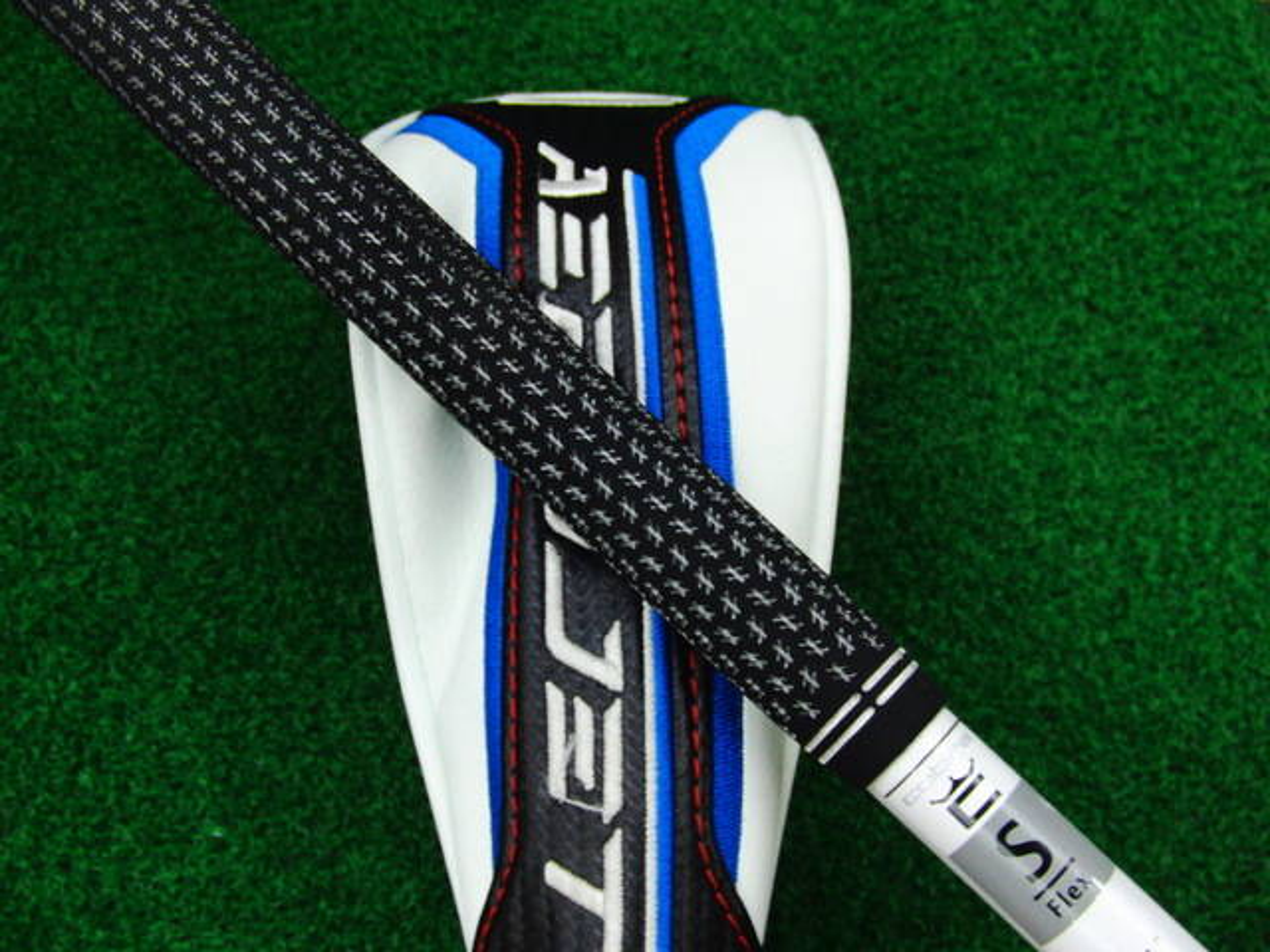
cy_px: 476
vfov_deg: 38.7
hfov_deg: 50.1
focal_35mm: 37
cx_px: 635
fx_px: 1357
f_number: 3.6
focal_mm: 6.42
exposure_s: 1/80
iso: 400
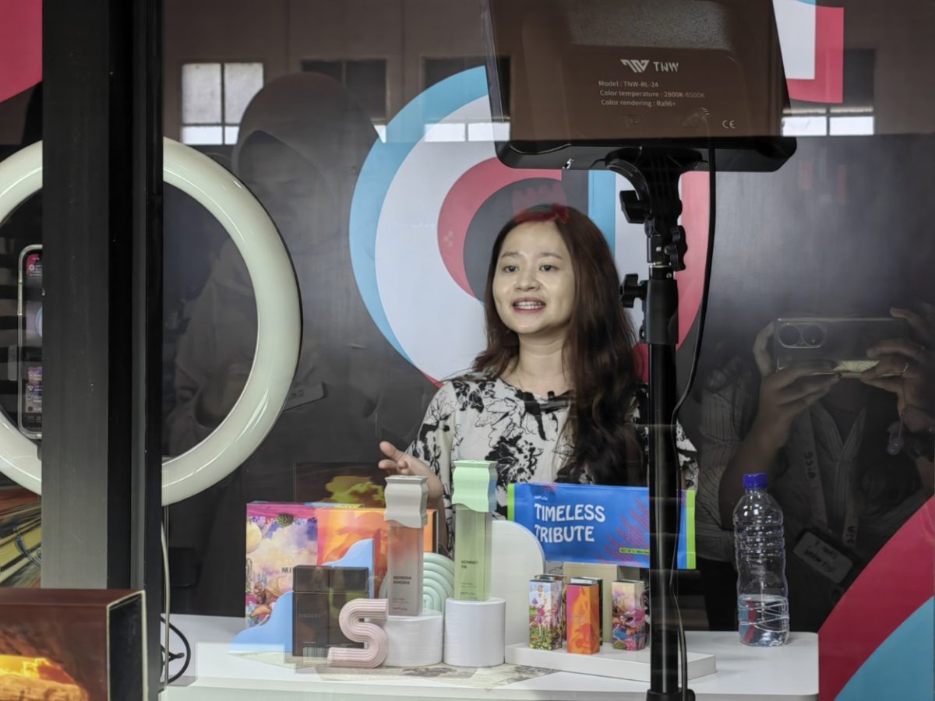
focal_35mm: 66
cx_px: 468
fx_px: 1783
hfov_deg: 29.4
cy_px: 350
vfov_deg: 22.3
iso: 125
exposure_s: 1/59.5
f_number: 1.8
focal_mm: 5.54
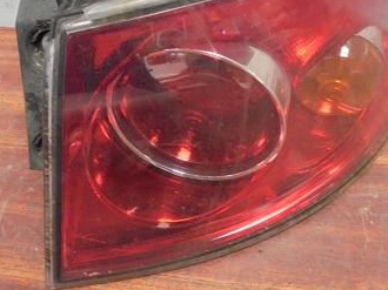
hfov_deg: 42.0
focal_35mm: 45
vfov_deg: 31.7
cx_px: 218
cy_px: 80
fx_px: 504
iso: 400
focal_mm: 4.6
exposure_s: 1/20
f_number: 3.5
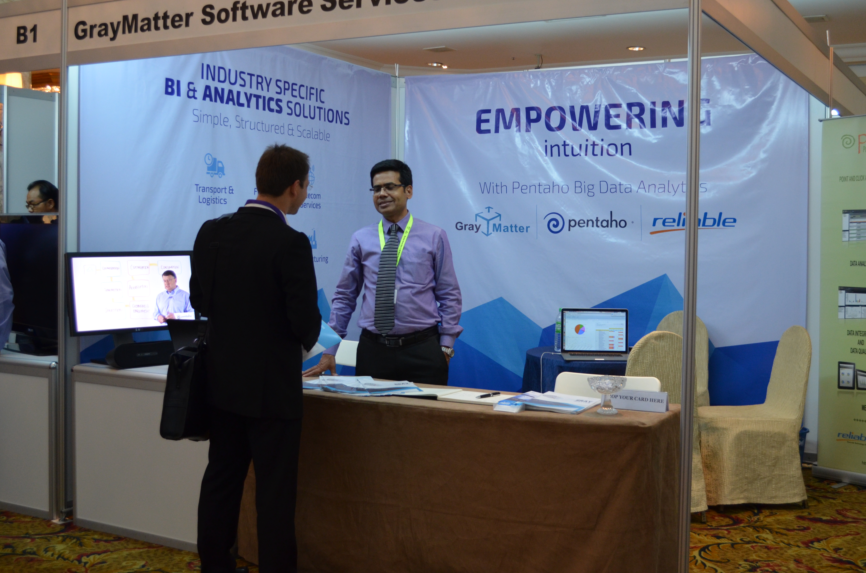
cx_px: 441
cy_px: 258
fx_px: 1008
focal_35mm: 42
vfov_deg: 31.7
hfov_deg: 46.5
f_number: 4
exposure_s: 1/40
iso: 800
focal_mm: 24
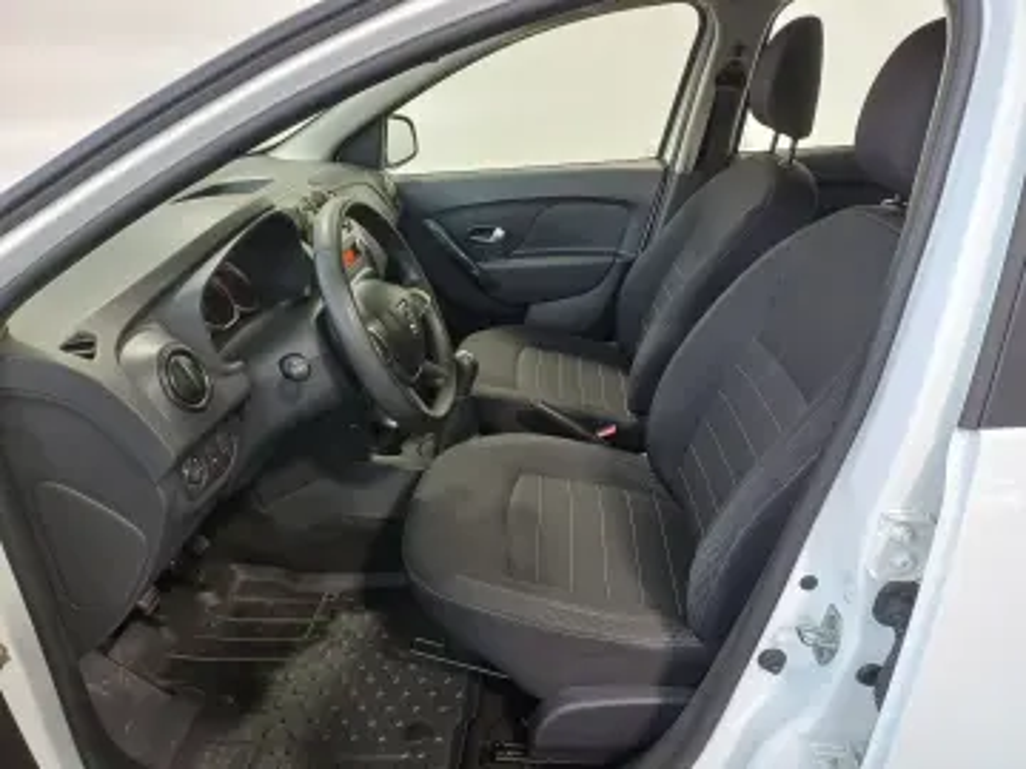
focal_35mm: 25
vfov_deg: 54.9
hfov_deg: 69.4
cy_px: 384
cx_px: 513
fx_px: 741
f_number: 1.8
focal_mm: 4.65
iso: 320
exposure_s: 1/50
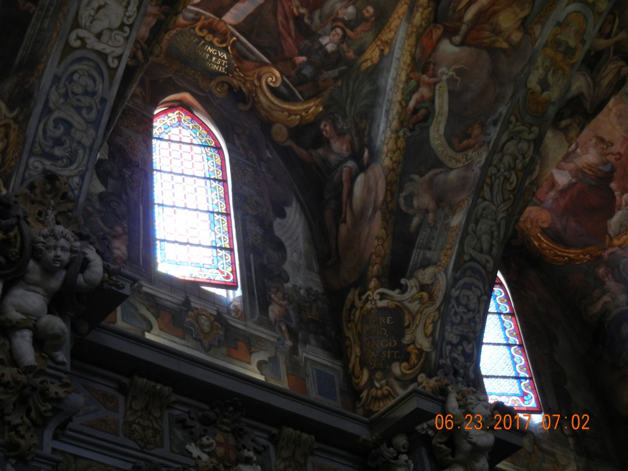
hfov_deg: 28.6
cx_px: 314
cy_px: 236
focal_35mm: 68
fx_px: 1234
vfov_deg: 21.6
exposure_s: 1/24
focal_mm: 12.2
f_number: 4.1
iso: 400
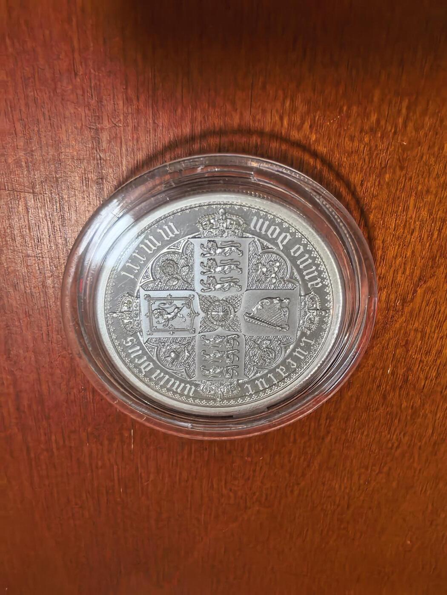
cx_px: 224
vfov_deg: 71.6
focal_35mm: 24
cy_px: 298
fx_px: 413
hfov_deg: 56.8
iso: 200
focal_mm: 1.68
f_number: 2.2
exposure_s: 1/33.3
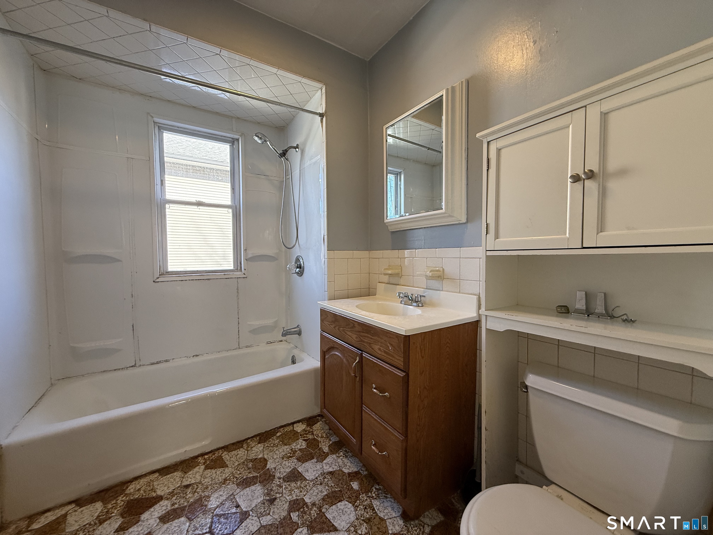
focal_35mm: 14
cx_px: 356
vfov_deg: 85.7
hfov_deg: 102.1
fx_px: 288
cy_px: 268
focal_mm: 2.22
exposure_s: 1/120
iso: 160
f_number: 2.2
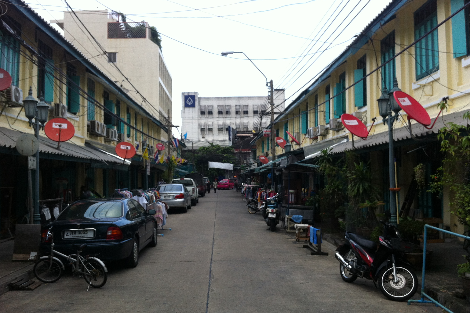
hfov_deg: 50.7
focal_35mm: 38
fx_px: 496
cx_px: 230
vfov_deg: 35.1
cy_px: 154
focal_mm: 3.85
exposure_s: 1/245
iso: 80
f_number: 2.8
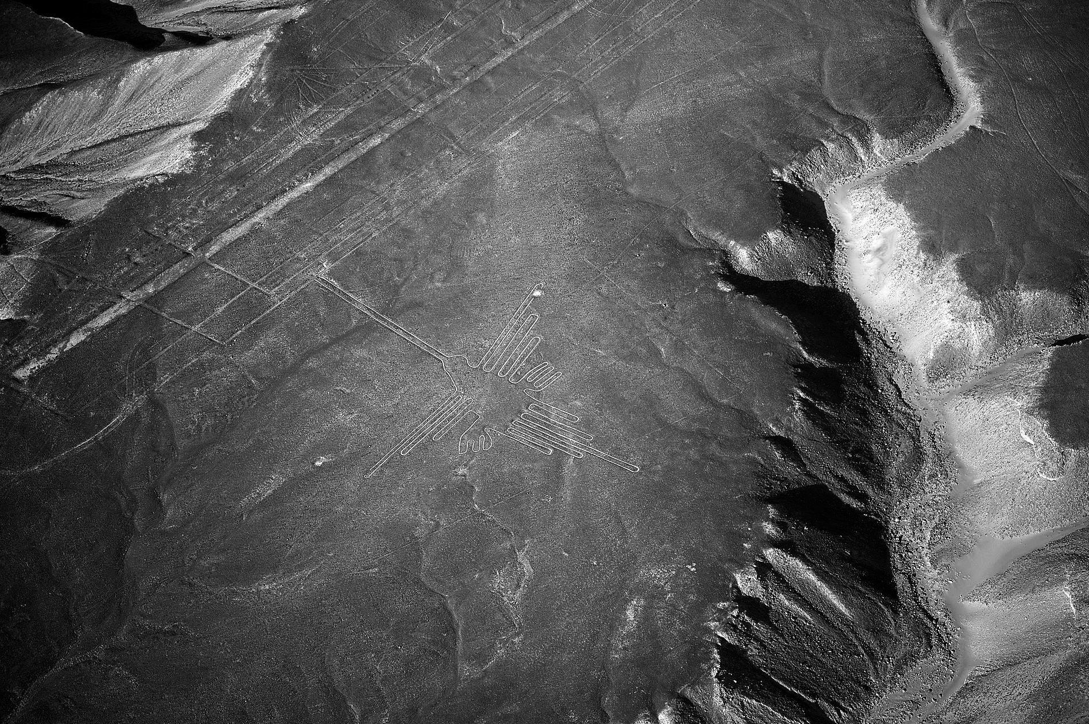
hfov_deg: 27.7
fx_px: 2207
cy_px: 368
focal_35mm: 73
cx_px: 537
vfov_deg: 18.6
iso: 100
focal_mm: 70
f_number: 2.8
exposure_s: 1/1600
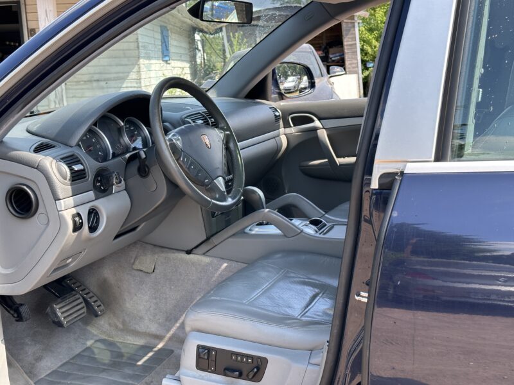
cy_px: 192
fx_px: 713
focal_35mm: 48
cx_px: 257
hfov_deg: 39.7
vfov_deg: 30.3
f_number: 1.78
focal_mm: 6.86
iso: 64
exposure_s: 1/594
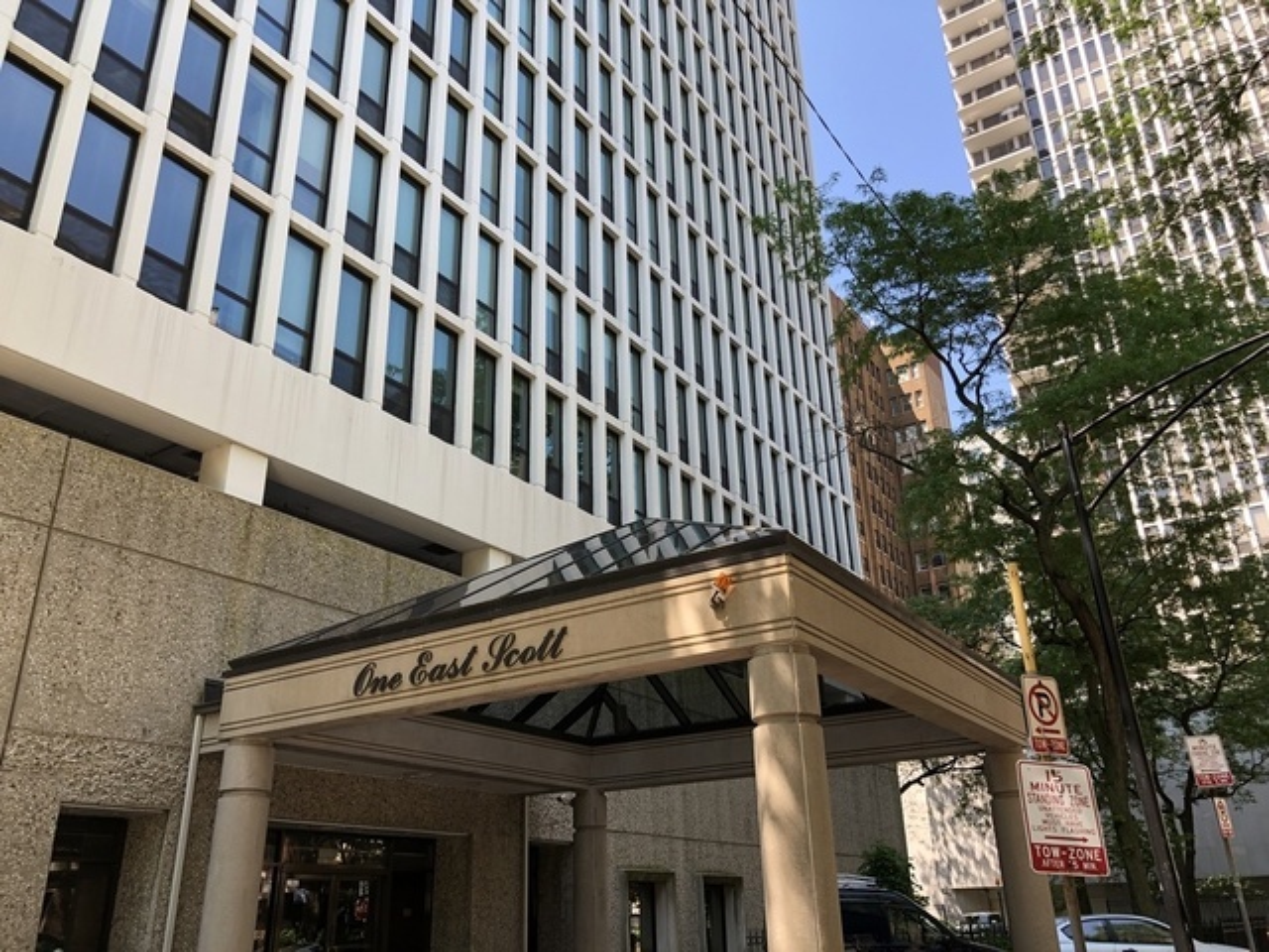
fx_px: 1026
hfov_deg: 63.4
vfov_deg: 49.7
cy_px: 476
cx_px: 634
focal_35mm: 28
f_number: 1.8
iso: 20
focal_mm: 4
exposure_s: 1/183
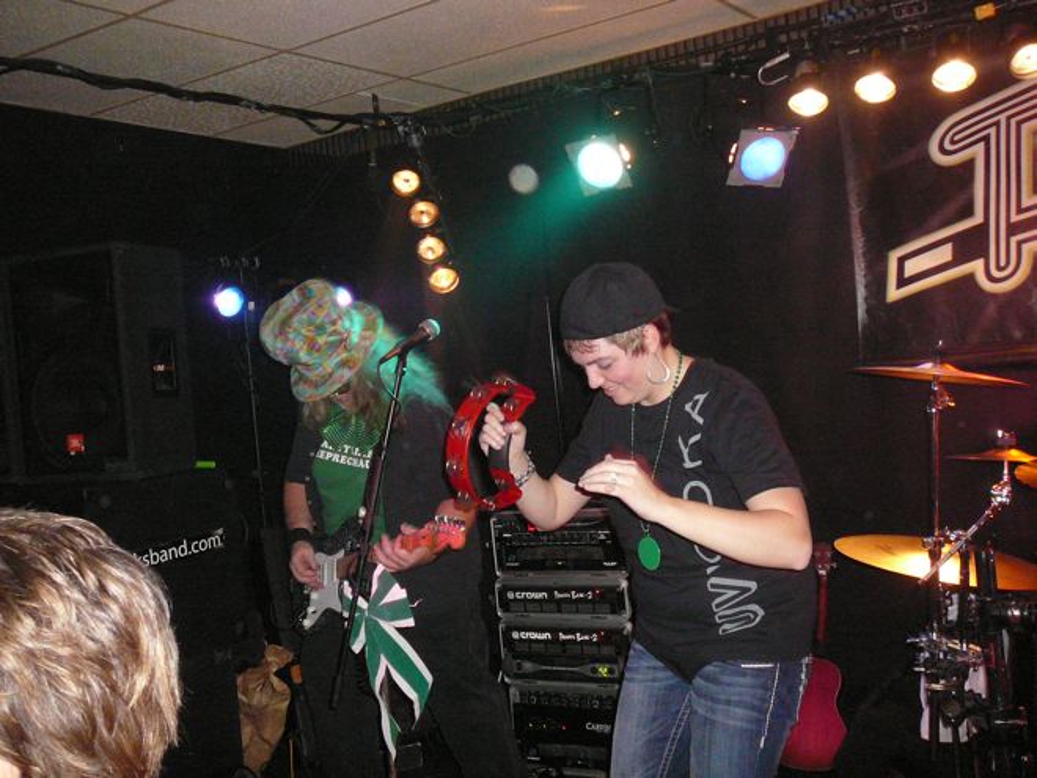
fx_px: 1049
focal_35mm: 35
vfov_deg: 40.7
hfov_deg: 52.6
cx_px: 518
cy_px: 389
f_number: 2.8
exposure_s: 1/30
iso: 400
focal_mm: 5.2
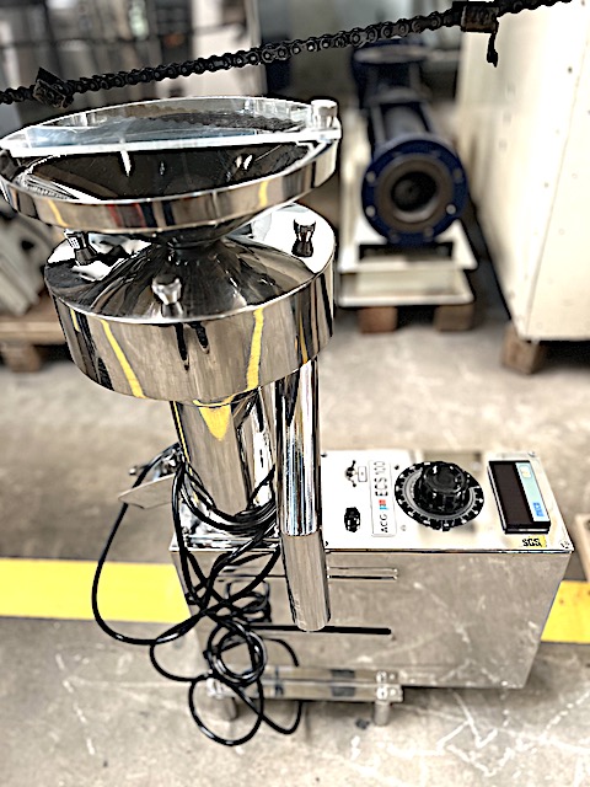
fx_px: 591
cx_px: 295
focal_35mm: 26
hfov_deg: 53.1
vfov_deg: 67.3
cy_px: 394
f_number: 1.5
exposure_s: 1/50
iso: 200
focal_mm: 5.7
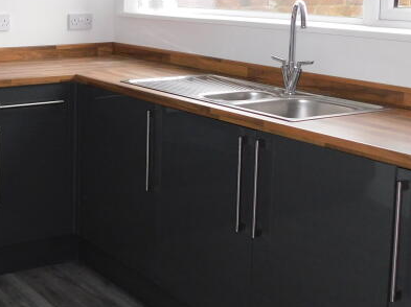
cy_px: 51
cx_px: 45
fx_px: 712
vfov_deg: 23.9
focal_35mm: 60
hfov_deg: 30.8
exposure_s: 1/30
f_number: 3
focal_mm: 4
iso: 200
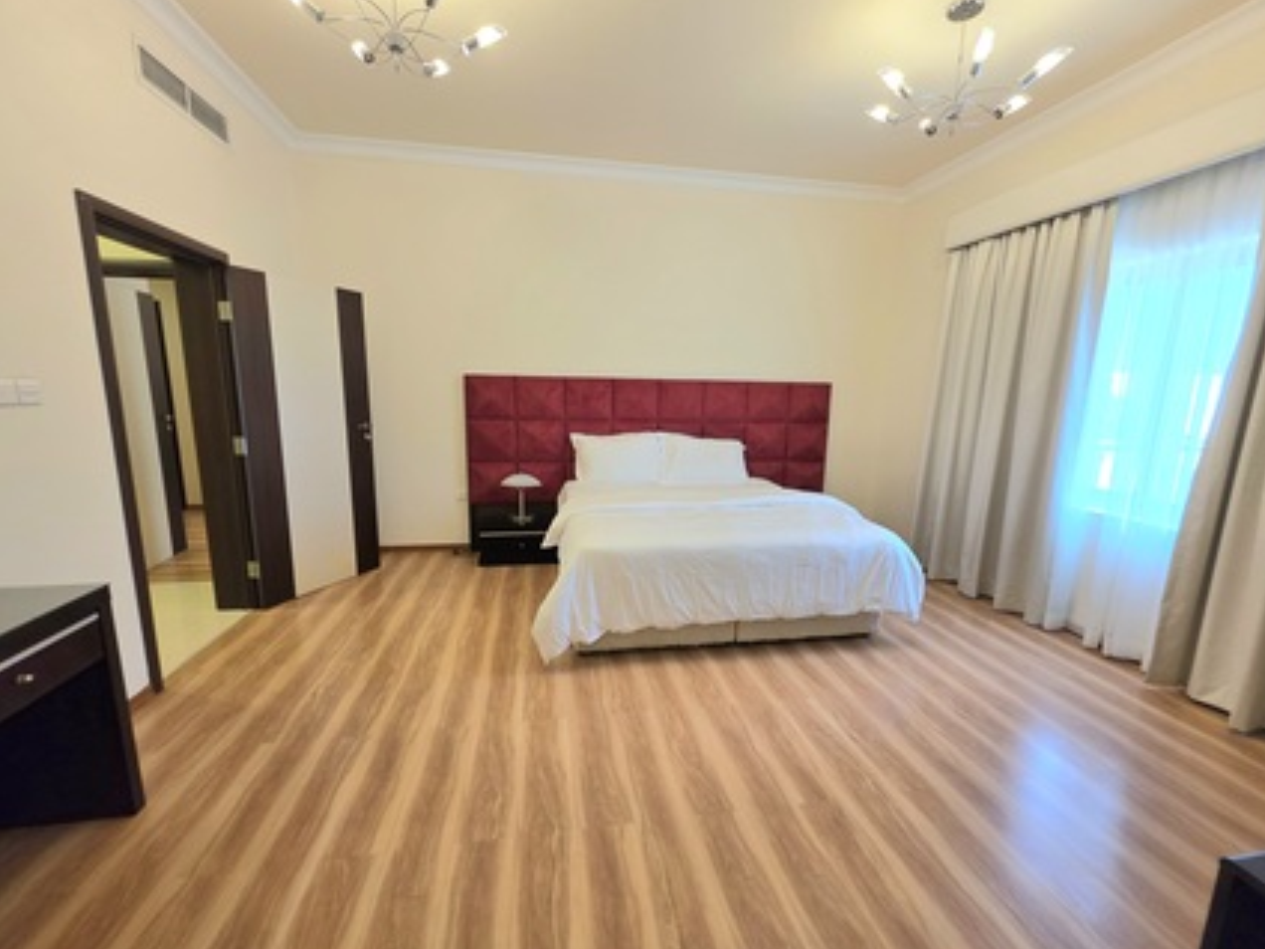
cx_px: 631
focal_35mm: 14
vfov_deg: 85.6
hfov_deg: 102.1
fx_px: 512
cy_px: 491
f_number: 1.9
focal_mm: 2.2
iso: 80
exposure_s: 1/101
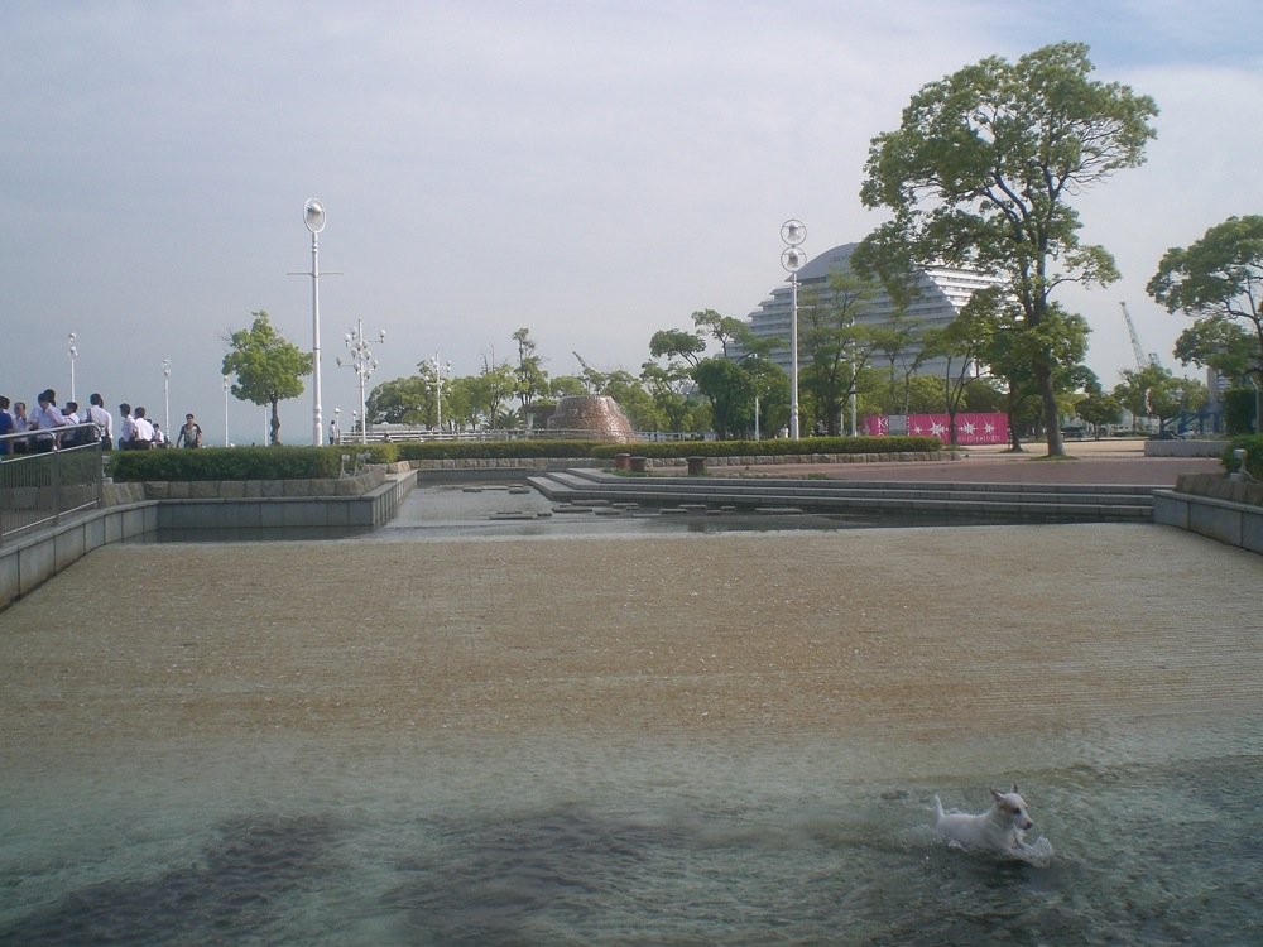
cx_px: 632
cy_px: 474
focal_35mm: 38
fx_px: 1386
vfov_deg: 37.7
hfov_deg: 49.0
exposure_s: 1/400
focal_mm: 6.3
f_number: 4.4
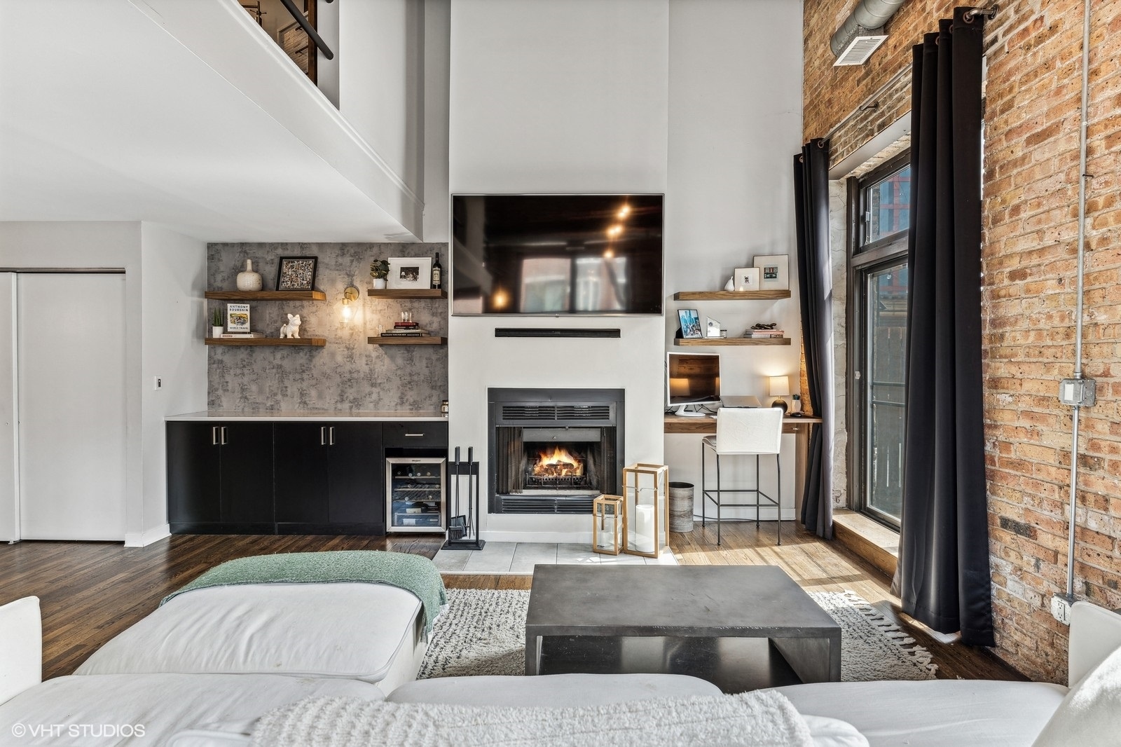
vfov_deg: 67.4
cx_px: 560
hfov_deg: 90.0
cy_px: 374
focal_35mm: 18
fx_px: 560
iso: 320
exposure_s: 1/40
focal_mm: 18
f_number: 8
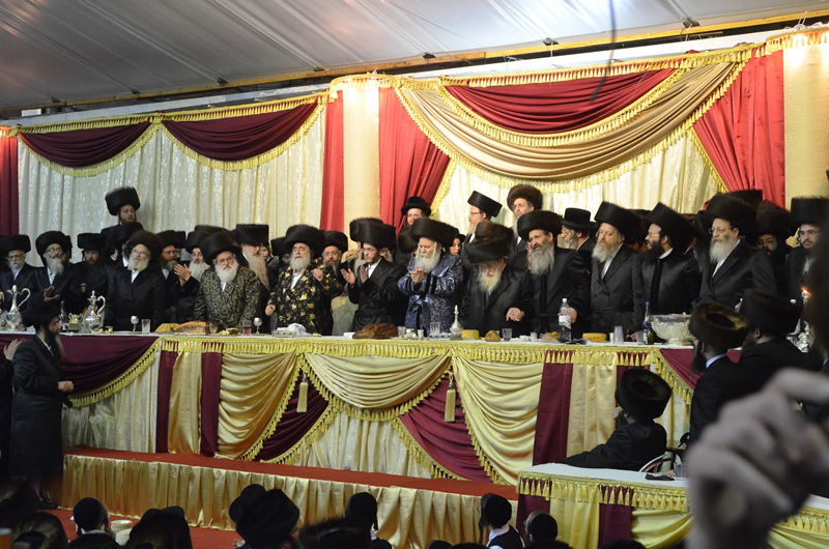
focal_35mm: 57
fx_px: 1310
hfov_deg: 35.1
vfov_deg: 23.7
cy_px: 274
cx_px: 414
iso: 3200
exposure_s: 1/160
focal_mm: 38
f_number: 4
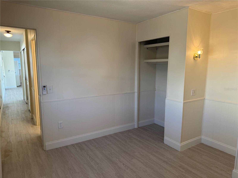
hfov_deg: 71.6
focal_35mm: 24
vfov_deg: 56.8
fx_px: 165
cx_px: 119
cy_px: 89
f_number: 1.78
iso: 100
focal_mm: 6.76
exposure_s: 1/120
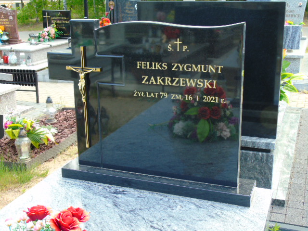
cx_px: 154
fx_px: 409
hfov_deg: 41.2
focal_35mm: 46
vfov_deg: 31.5
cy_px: 116
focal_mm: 8.2
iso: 80
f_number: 4.1
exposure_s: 1/100
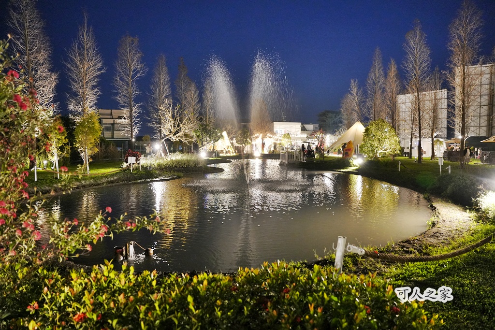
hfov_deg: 73.7
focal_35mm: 24
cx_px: 248
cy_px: 165
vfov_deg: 53.1
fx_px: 330
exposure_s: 1/40
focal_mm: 24
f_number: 3.2
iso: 3200
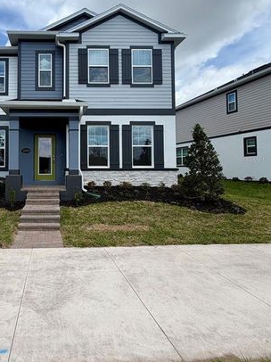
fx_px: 240
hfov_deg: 54.8
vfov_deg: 73.7
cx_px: 54
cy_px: 160
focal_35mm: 23
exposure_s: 1/1189
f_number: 2.2
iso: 20
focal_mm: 2.22
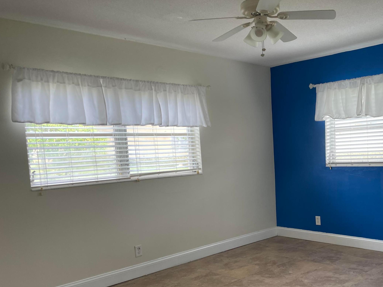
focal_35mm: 36
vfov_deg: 39.2
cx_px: 263
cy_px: 193
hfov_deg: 50.2
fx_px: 398
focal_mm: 4.2
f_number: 1.6
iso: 64
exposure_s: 1/120
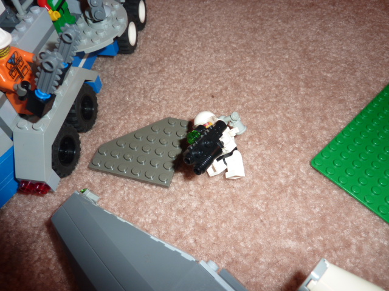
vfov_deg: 54.9
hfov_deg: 69.4
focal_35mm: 25
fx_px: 281
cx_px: 194
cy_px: 146
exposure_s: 1/30
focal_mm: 4.1
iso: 100
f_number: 4
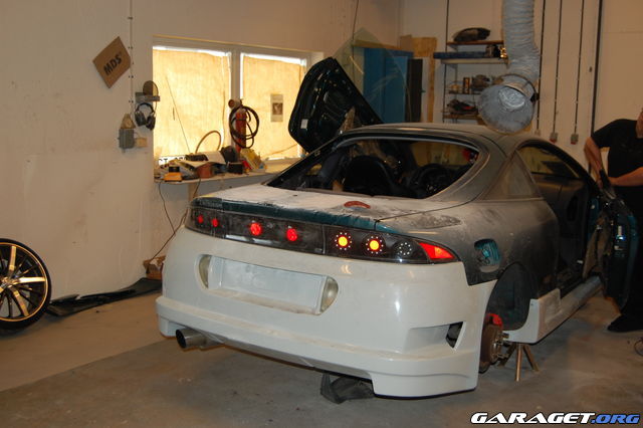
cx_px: 322
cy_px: 214
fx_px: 696
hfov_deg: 49.6
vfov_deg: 34.2
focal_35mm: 39
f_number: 4.2
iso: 400
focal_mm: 26
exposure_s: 1/60
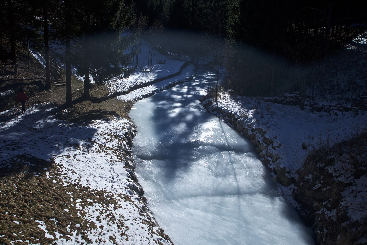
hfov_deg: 70.4
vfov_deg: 50.4
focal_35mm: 26
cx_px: 184
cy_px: 122
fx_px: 260
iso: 100
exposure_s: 1/80
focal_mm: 17
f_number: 13
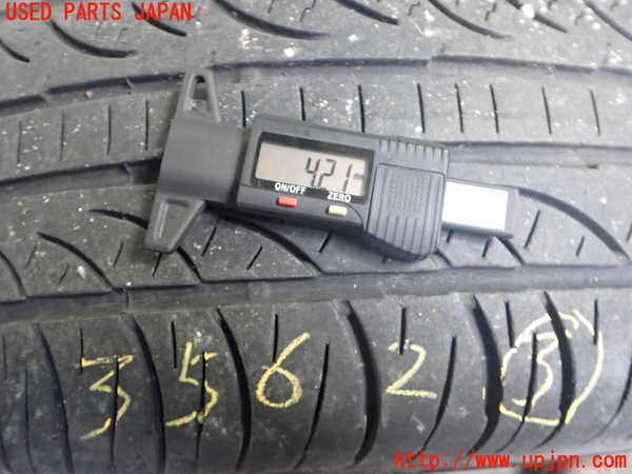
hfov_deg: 60.0
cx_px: 316
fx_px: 548
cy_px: 237
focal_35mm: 30
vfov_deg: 46.8
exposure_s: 1/30
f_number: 2.3
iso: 640
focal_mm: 5.4
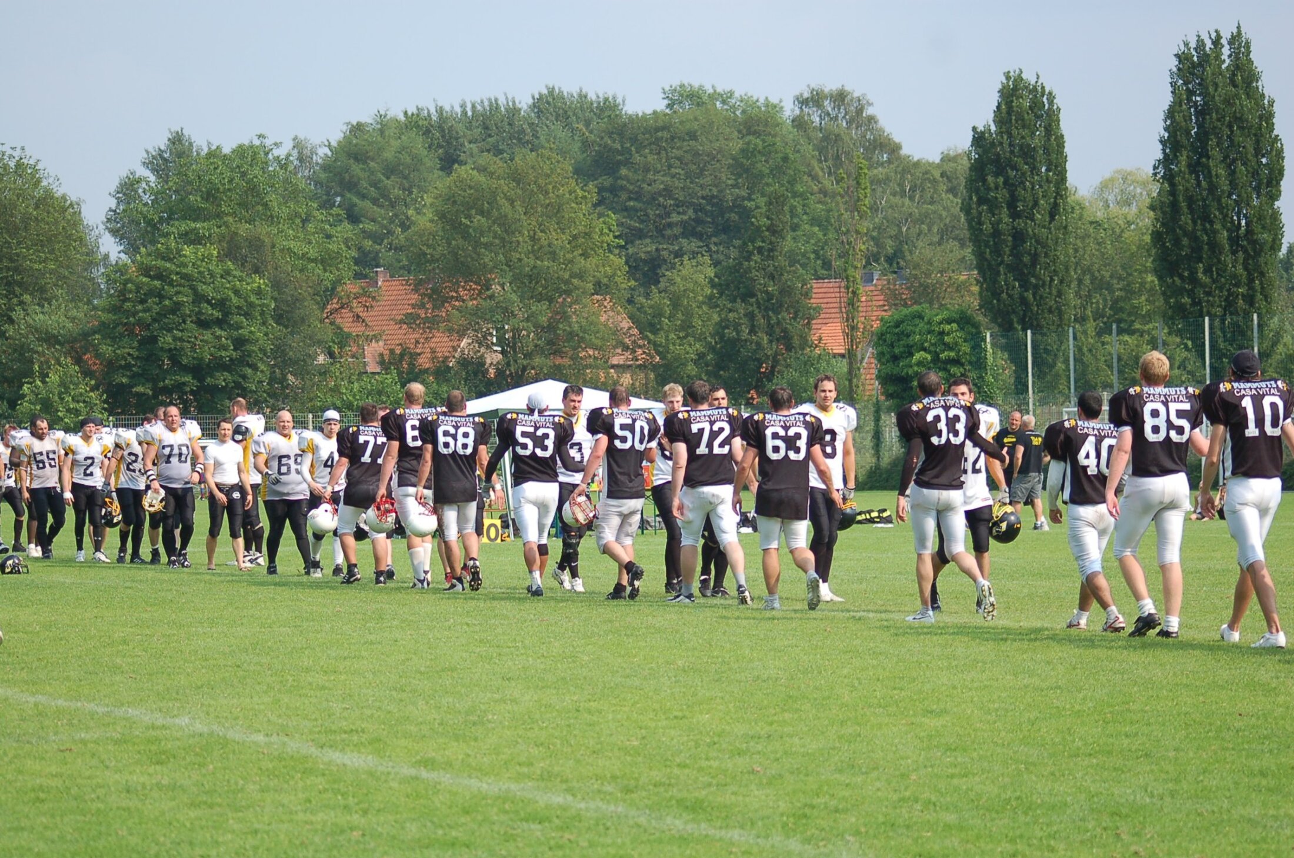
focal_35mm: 105
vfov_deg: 13.0
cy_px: 429
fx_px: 3767
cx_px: 647
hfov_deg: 19.5
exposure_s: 1/1000
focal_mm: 70
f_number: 4
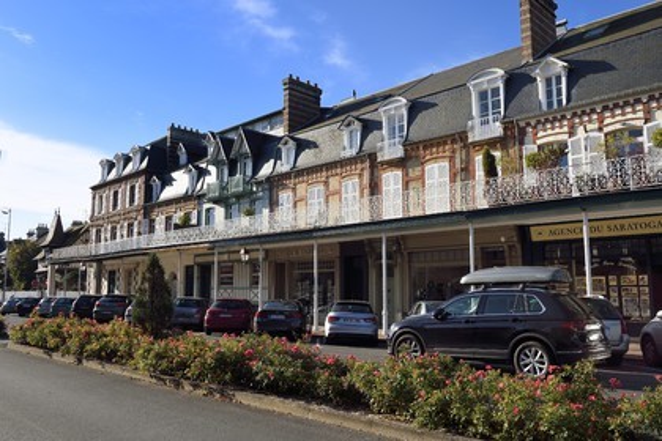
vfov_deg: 43.6
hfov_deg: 61.9
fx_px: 552
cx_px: 331
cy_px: 220
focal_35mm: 30
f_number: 11
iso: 200
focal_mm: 30
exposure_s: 1/250
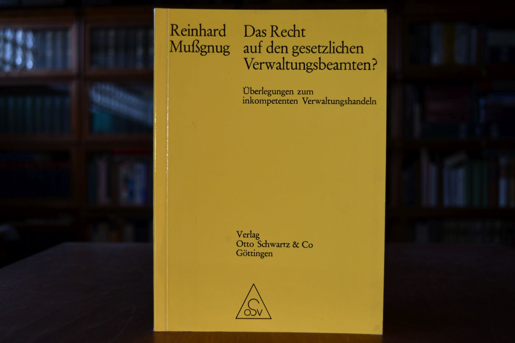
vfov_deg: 36.9
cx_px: 258
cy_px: 172
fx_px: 515
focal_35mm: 36
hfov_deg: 53.1
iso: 800
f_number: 3.8
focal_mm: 24
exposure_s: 1/200
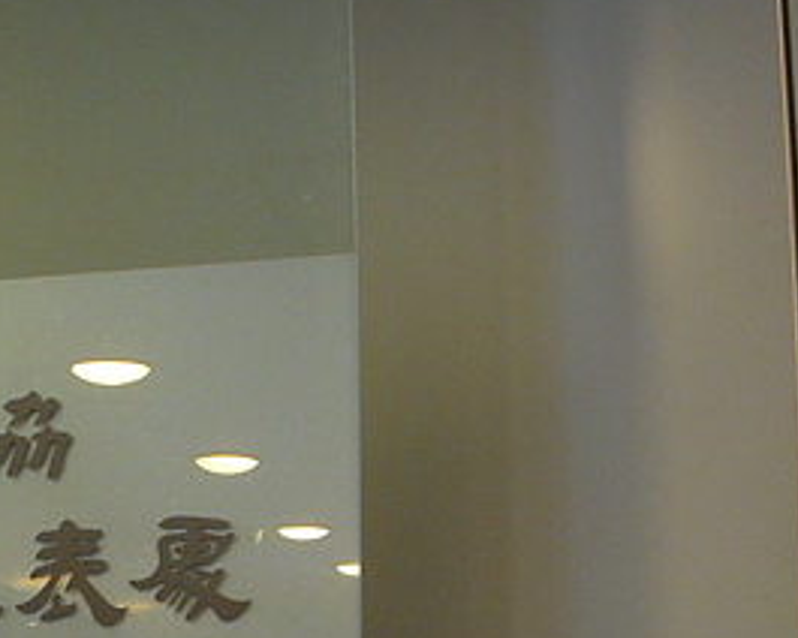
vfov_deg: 17.8
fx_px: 1984
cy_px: 656
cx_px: 54
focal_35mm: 84
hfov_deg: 22.1
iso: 400
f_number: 3.3
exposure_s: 1/5
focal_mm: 6.3
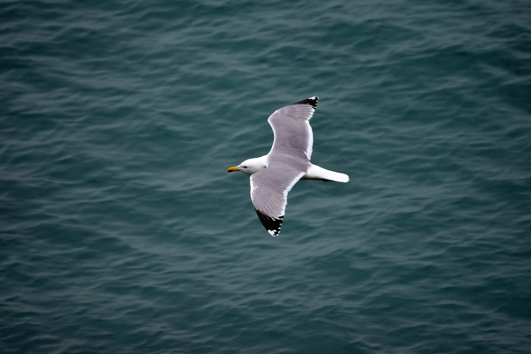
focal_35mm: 450
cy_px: 177
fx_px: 6637
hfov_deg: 4.6
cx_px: 266
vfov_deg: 3.1
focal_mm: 300
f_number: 5.6
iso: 200
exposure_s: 1/1000
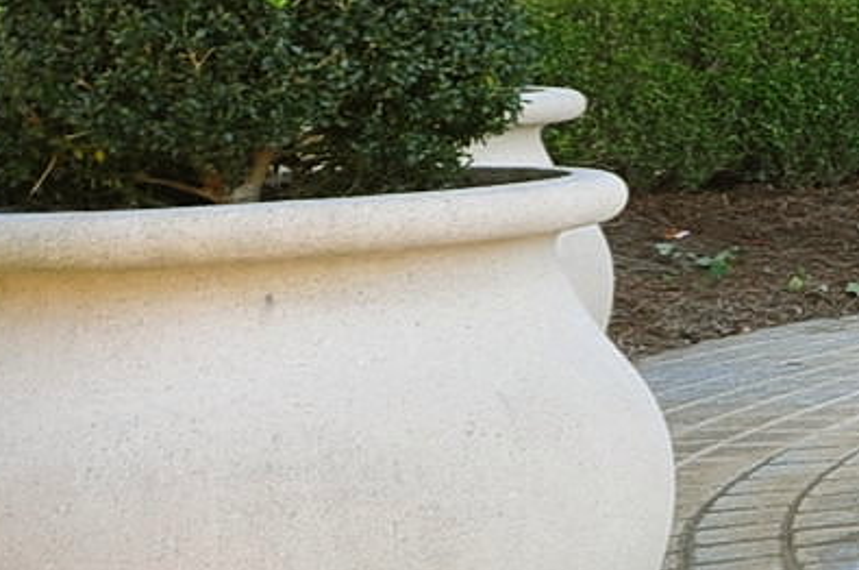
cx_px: 2196
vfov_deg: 11.7
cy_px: -144
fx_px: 2716
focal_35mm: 114
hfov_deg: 12.7
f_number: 4.8
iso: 200
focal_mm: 14
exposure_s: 1/50
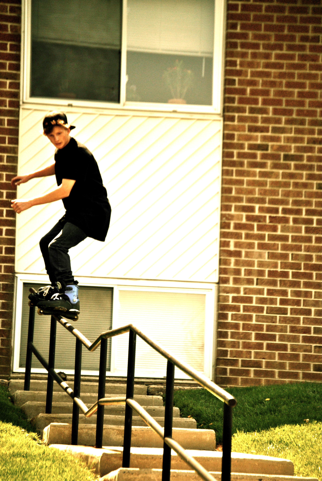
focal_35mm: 232
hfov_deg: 5.9
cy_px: 240
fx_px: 3110
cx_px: 161
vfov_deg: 8.8
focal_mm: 155
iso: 400
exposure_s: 1/500
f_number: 5.3
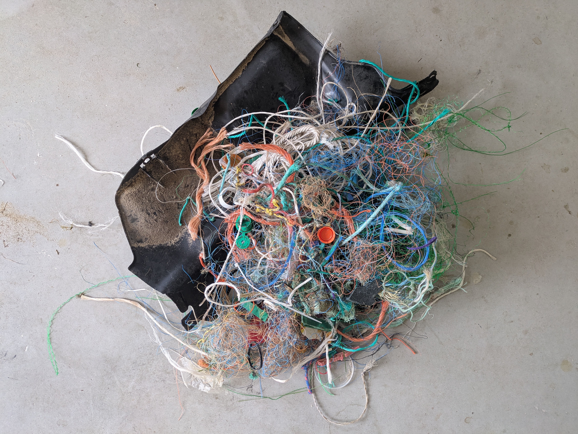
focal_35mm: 25
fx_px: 418
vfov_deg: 54.9
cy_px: 217
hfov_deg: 69.4
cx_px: 289
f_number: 1.89
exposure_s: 1/100
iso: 133
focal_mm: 5.43
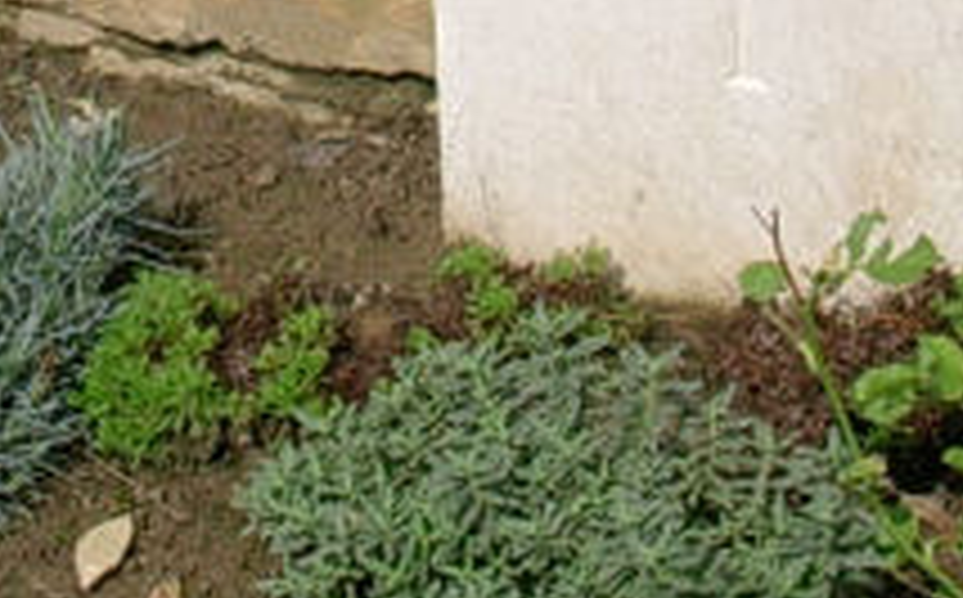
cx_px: 302
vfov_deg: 9.4
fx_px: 3511
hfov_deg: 15.6
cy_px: -324
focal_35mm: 134
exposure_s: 1/483
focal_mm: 6.7
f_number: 5.8
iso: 70
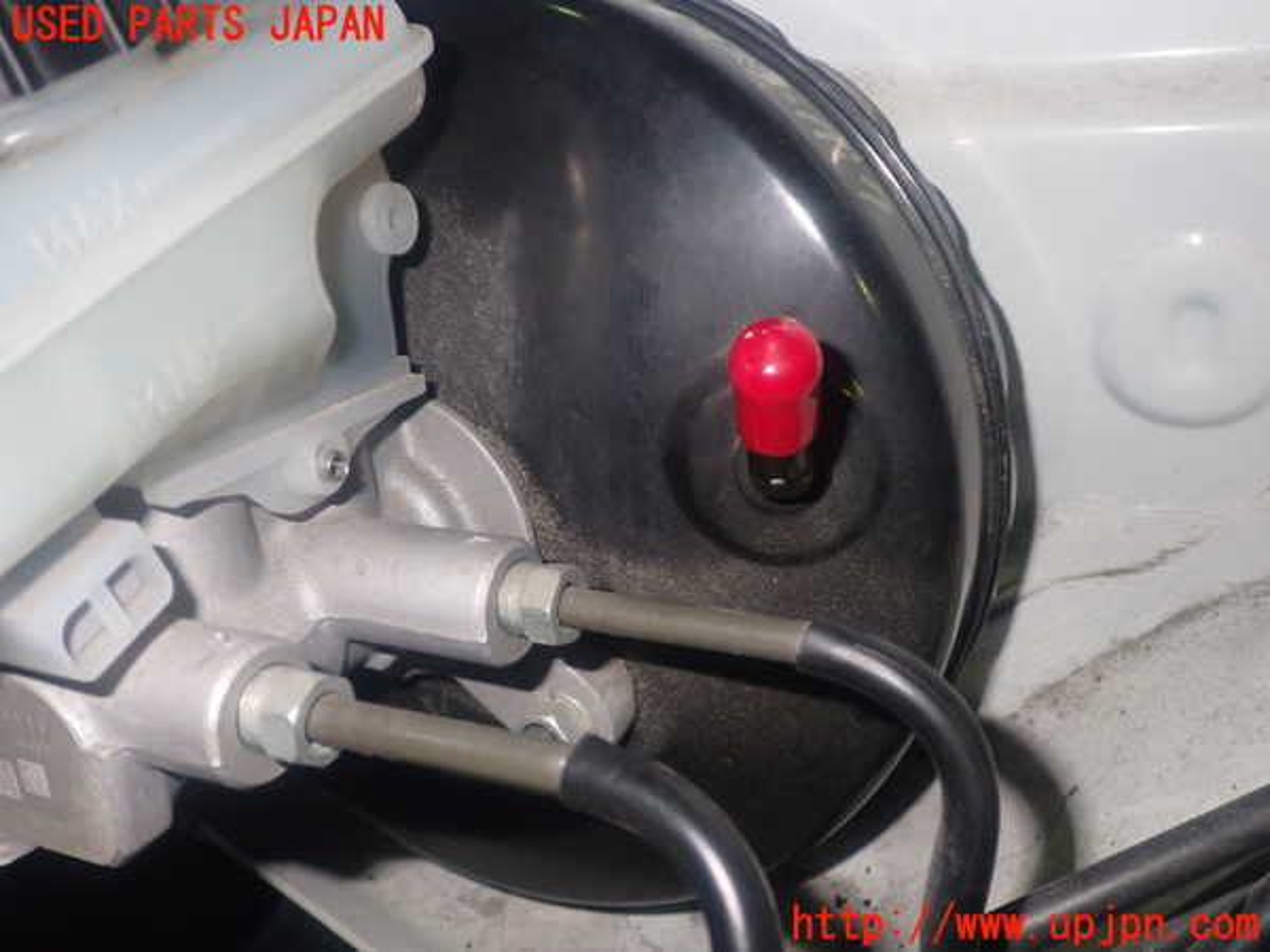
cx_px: 635
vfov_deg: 44.2
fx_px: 1174
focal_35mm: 32
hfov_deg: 56.8
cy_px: 476
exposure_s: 1/30
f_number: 7.1
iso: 320
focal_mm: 5.79
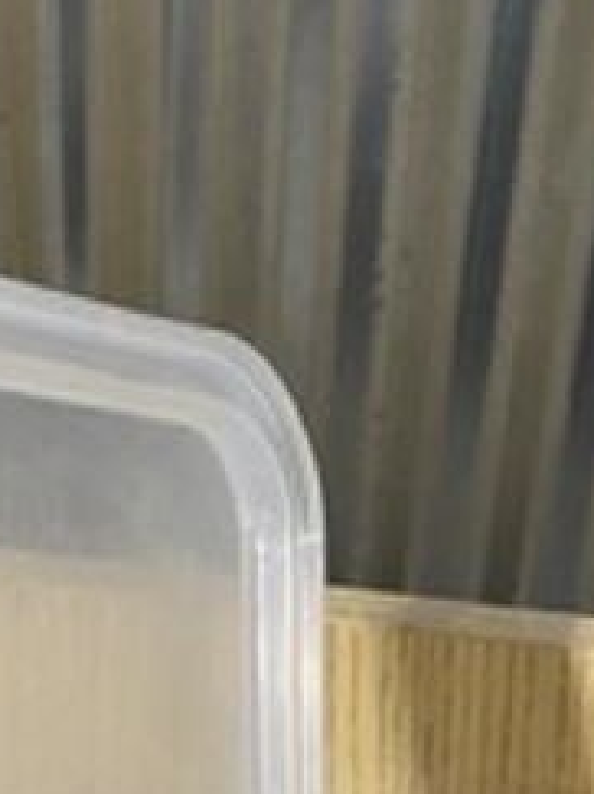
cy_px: 988
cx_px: -85
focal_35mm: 87
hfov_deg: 16.4
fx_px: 1992
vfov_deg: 20.8
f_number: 1.8
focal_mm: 4.25
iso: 400
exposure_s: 1/60
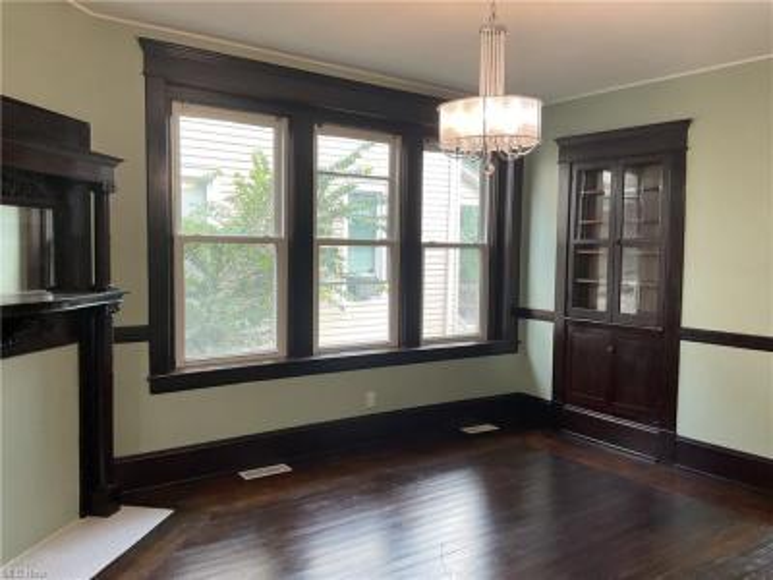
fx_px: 648
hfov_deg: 61.7
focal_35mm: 29
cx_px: 386
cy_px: 290
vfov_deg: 48.2
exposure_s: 1/60
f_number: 1.8
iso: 50
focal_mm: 3
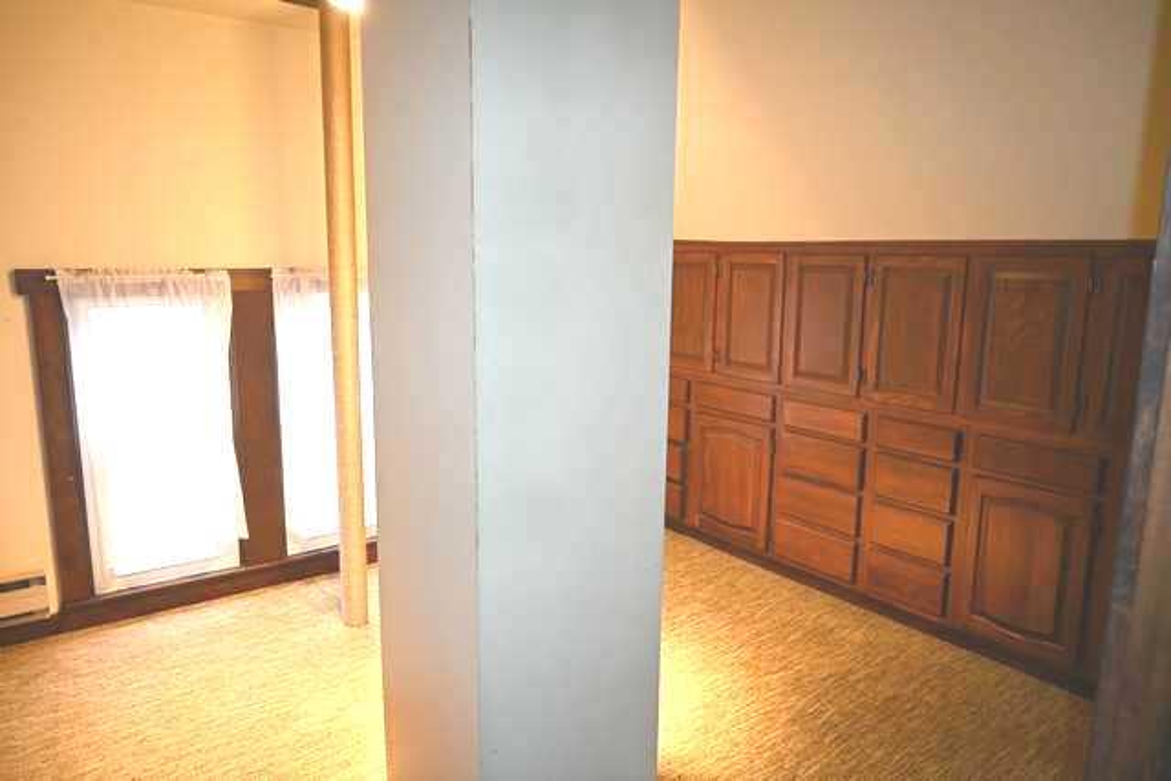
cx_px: 586
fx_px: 781
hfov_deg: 73.7
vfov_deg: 53.2
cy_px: 390
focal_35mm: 24
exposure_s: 1/60
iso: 1600
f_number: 3.5
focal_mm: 16
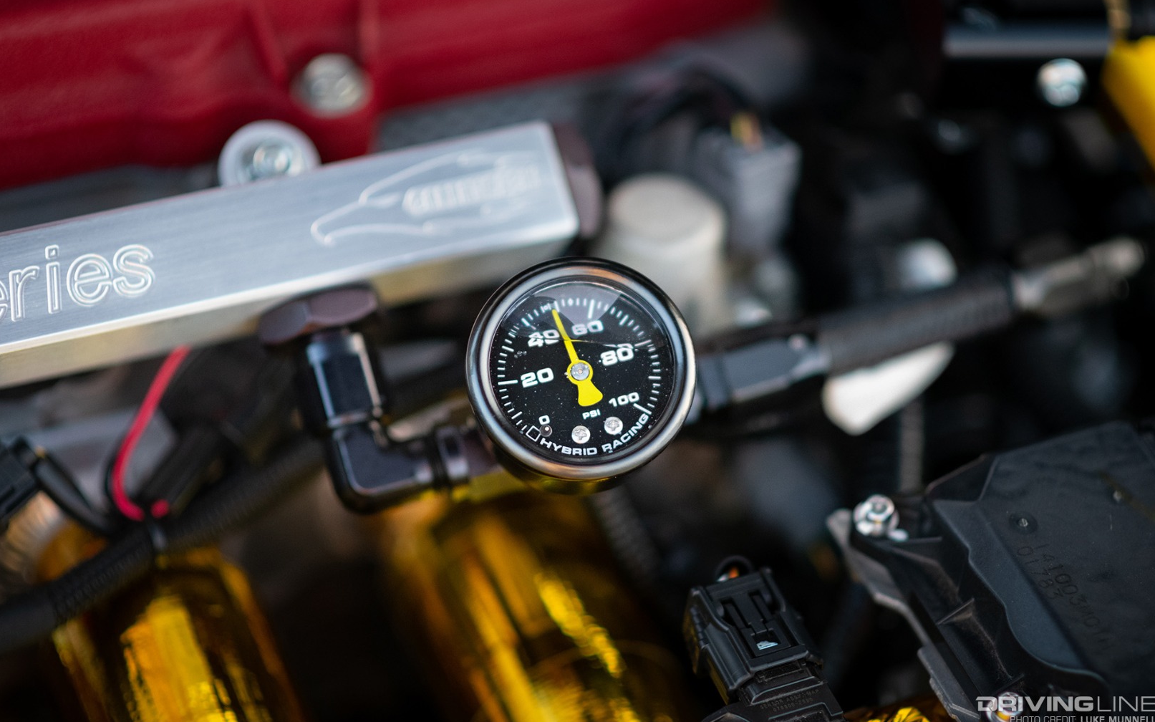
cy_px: 338
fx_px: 2738
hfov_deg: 23.8
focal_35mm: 87
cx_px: 579
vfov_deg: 15.0
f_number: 1.8
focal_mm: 85
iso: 3200
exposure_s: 1/400
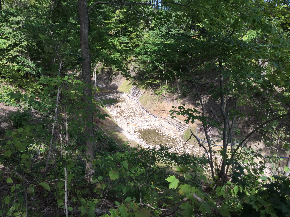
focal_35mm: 31
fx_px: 260
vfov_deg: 45.4
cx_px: 145
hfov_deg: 58.4
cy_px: 108
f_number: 2.4
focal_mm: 3.3
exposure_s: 1/455
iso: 25
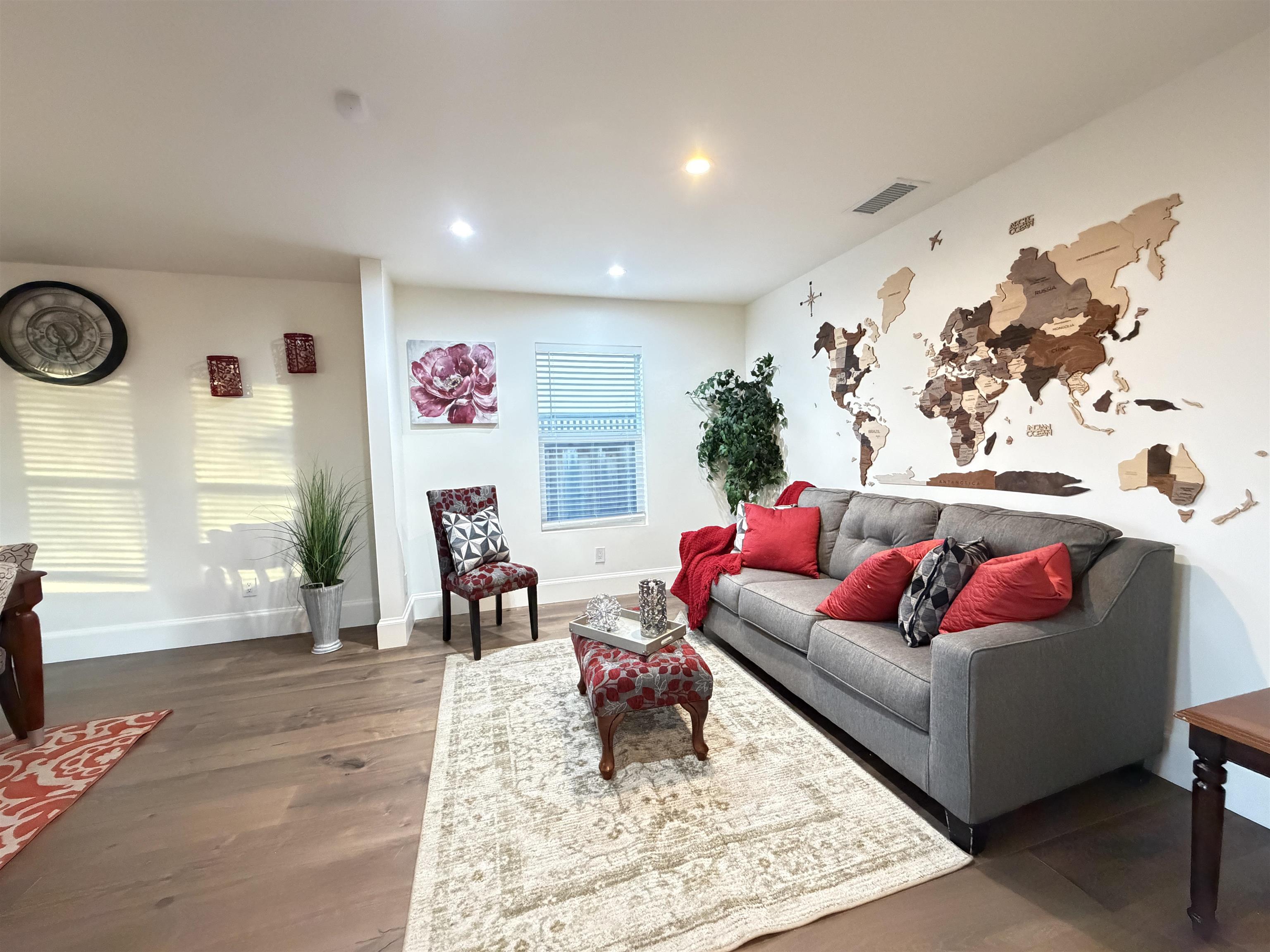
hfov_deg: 102.1
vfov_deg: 85.7
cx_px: 635
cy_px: 476
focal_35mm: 14
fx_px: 514
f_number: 2.2
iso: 1250
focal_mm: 2.22
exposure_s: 1/60
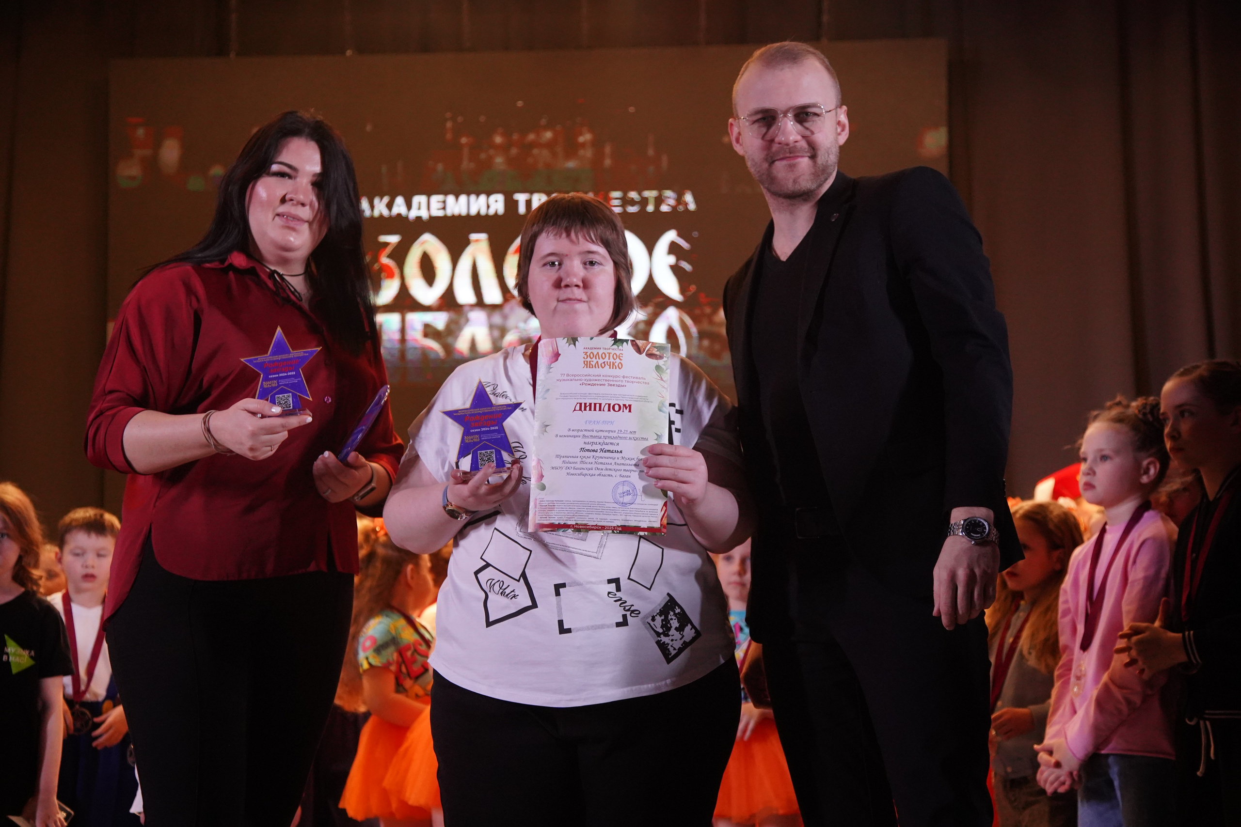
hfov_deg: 34.5
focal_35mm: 58
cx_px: 620
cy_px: 414
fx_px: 1999
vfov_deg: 23.4
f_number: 4
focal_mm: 58
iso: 3200
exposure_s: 1/500
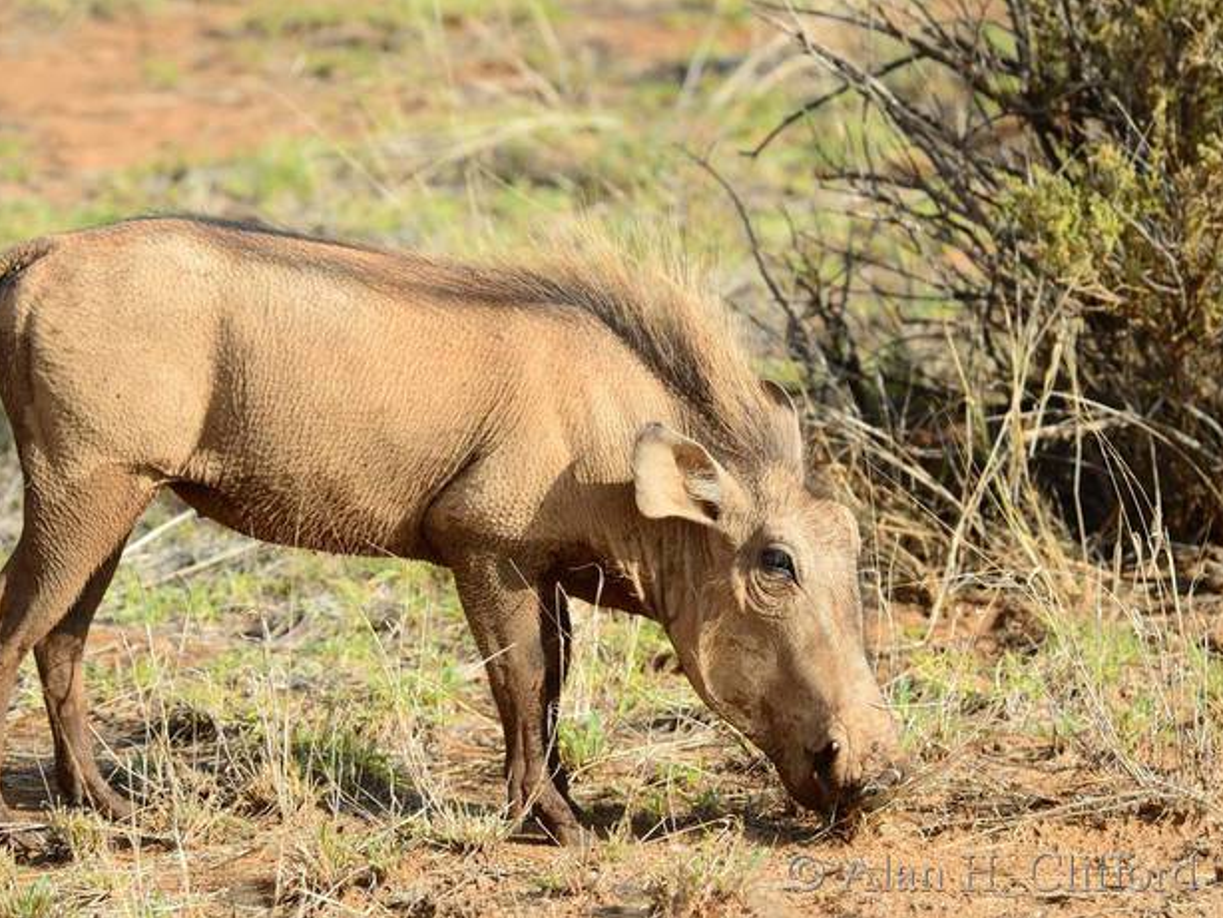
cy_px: 459
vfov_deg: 3.6
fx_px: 14491
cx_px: 556
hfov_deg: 4.8
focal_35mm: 410
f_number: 6.3
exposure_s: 1/400
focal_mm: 250
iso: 160
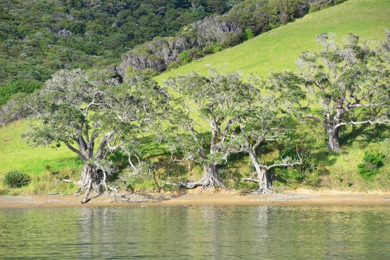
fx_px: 2167
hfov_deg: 10.3
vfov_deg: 6.9
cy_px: 130
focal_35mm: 200
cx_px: 195
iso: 250
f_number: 9
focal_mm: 200
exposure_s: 1/320
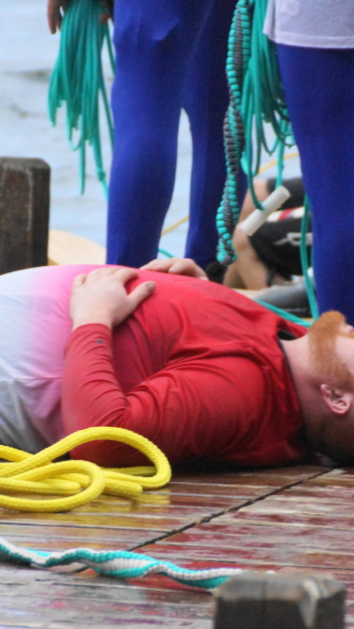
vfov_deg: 4.3
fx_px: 8379
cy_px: 326
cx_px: 223
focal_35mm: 502
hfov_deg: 2.4
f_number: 6.3
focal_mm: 200
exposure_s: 1/80
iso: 1600
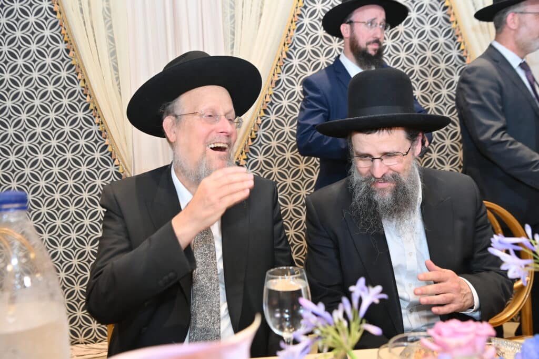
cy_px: 180
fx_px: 479
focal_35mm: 32
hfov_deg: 58.7
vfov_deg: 41.1
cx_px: 270
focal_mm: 32
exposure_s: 1/125
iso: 1600
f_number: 5.6
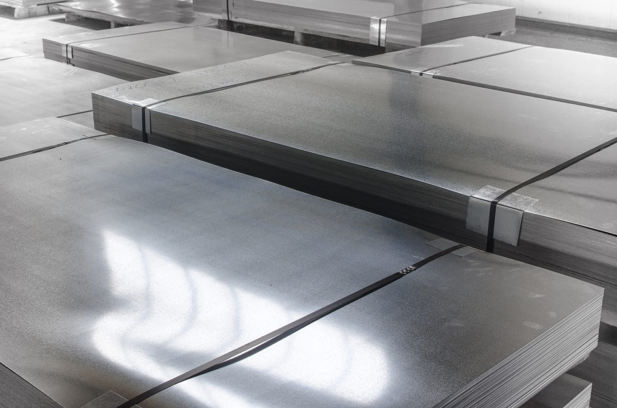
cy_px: 204
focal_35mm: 52
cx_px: 308
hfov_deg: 37.9
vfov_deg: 25.6
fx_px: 898
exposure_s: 1/30
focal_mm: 35
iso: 100
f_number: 14
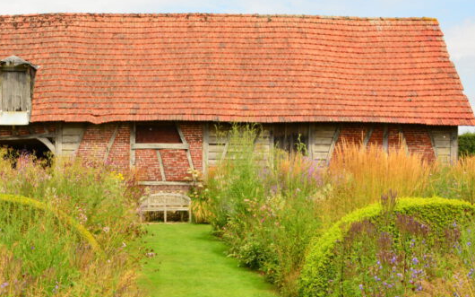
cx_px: 144
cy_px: 272
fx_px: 815
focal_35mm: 63
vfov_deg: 20.2
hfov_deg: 32.1
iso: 2000
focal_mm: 32
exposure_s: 1/1250
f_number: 13
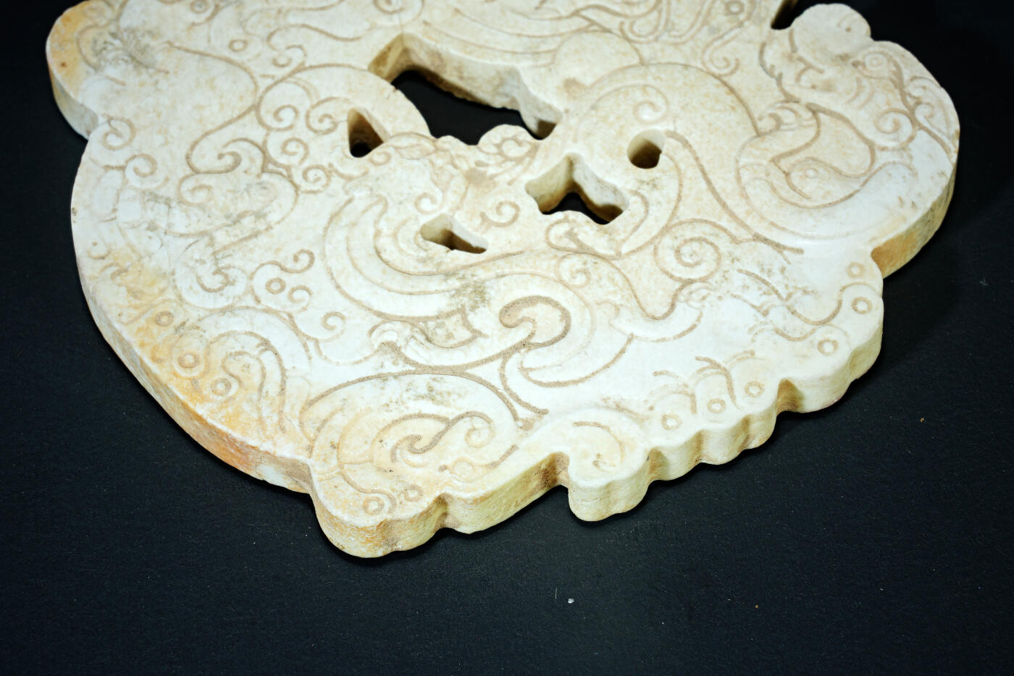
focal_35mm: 157
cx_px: 507
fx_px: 4423
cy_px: 338
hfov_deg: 13.1
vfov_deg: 8.7
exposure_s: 1/160
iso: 100
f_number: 20
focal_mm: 105
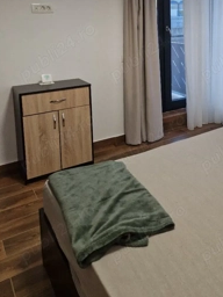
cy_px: 66
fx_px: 309
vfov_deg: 48.9
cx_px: 171
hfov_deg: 38.5
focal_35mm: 36
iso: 200
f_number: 1.8
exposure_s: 1/100
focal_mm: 5.4
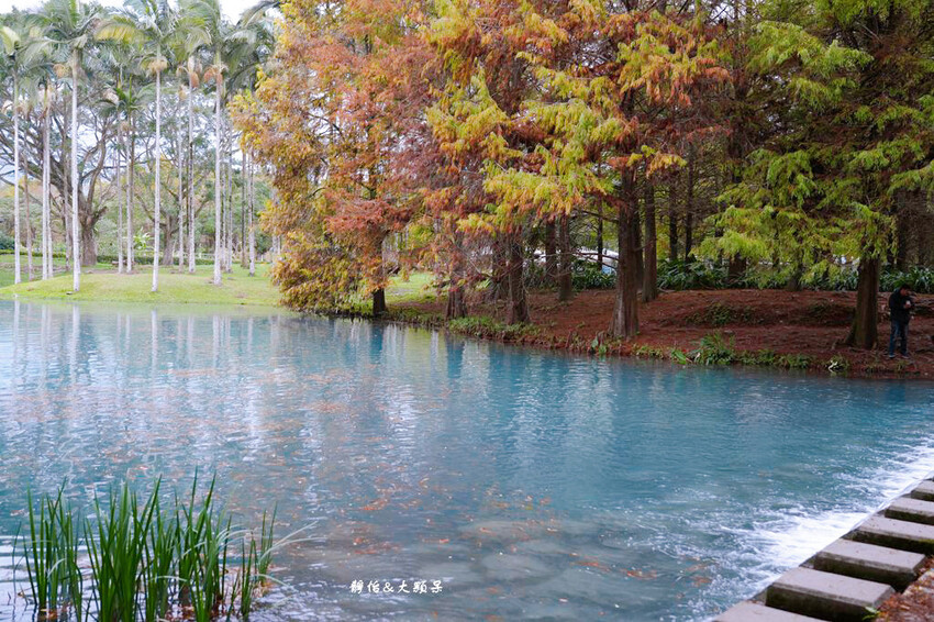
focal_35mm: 37
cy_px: 311
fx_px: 960
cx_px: 467
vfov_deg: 35.9
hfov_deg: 51.9
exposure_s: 1/40
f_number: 4
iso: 250
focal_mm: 37
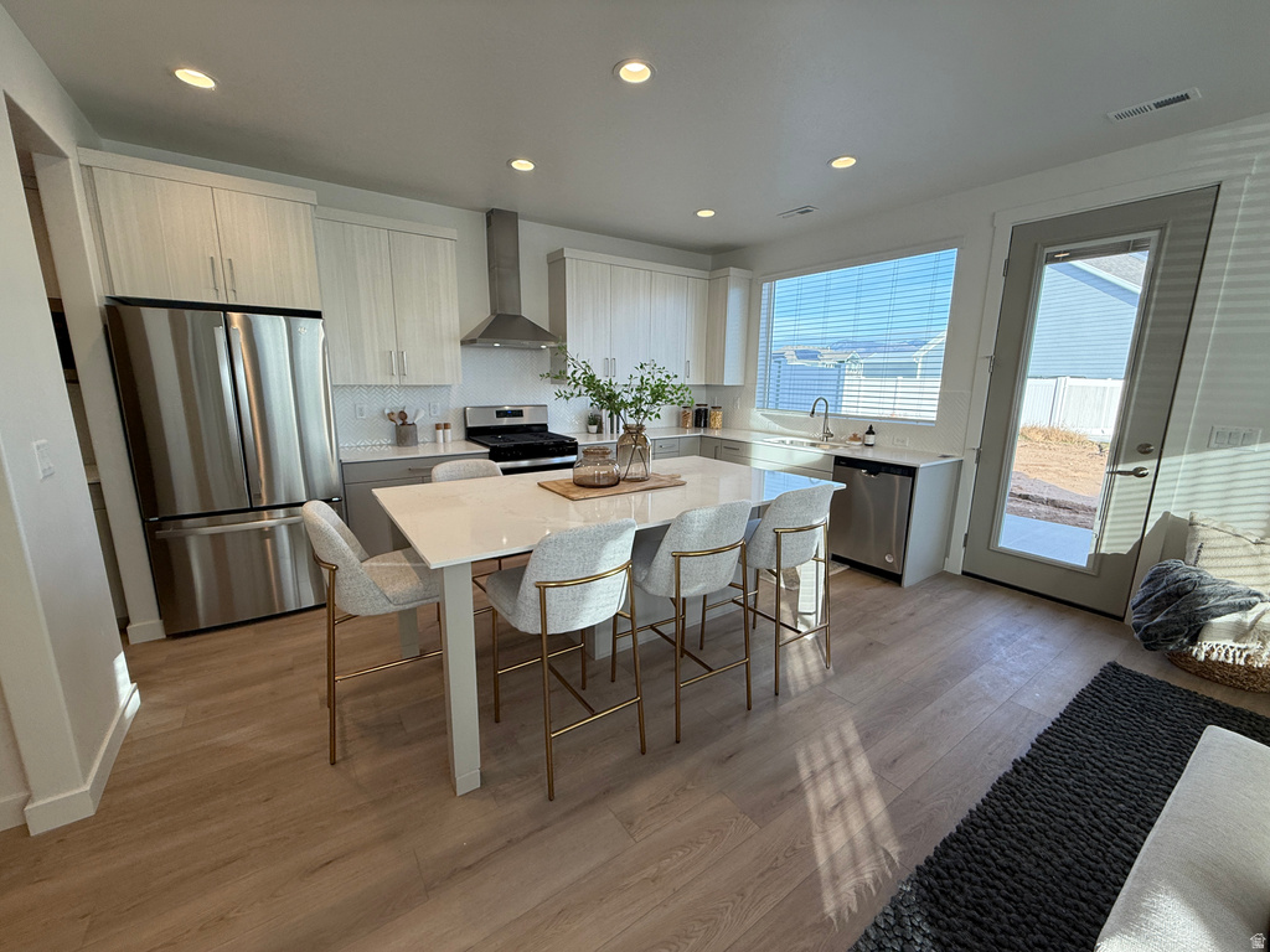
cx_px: 635
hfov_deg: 102.1
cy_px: 476
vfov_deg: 85.7
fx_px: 514
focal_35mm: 14
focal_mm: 2.22
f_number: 2.2
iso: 64
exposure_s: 1/209
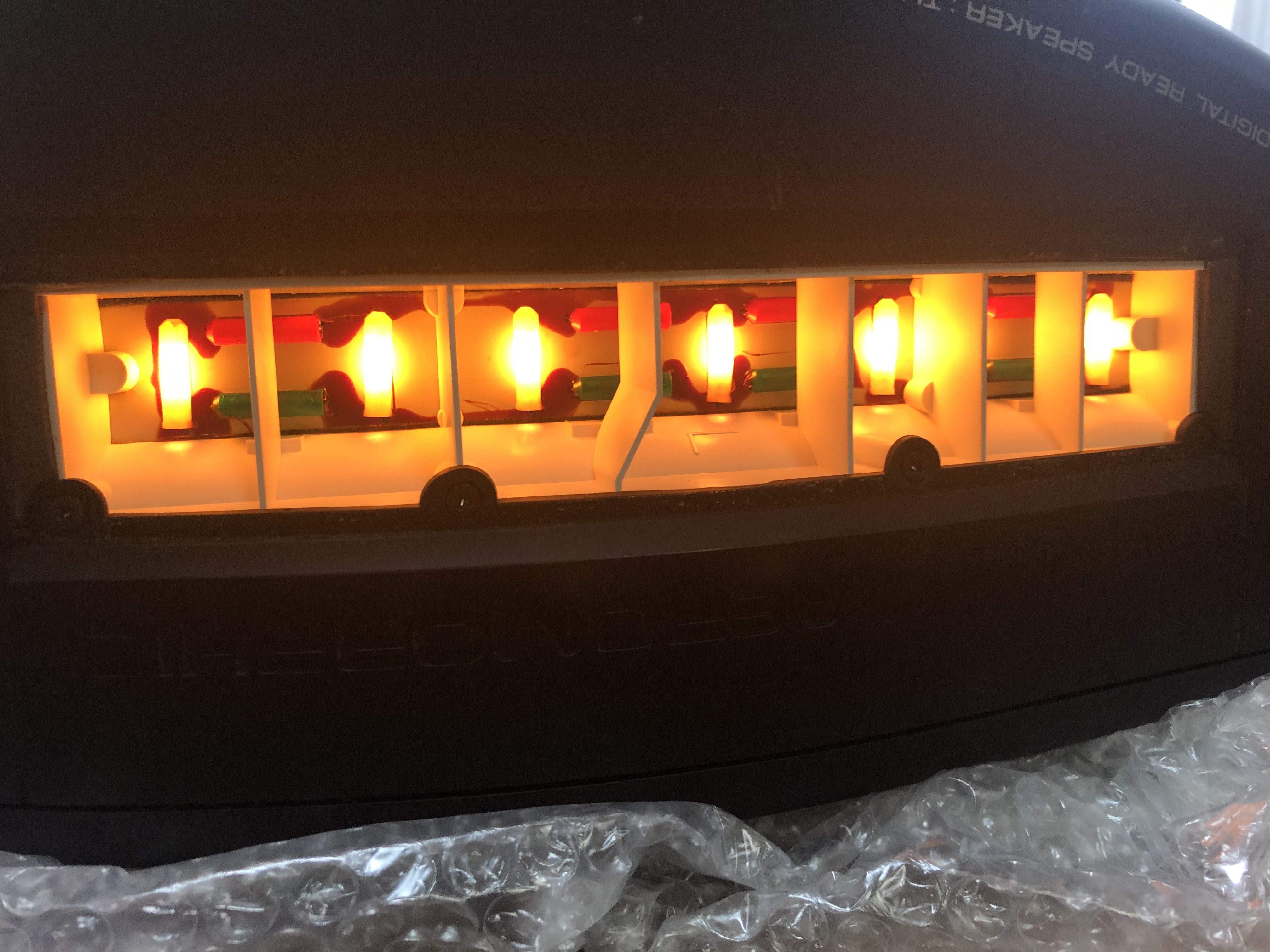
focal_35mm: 28
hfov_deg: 63.4
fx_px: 1027
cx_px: 635
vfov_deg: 49.7
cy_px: 476
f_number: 1.8
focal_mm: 3.99
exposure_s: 1/24
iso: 40
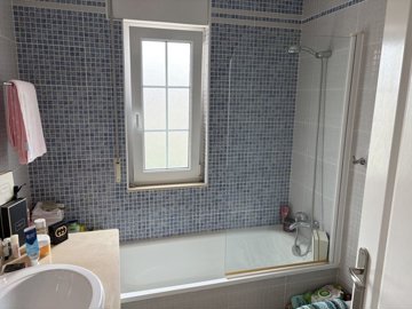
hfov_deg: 67.3
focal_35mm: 26
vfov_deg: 53.1
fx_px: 309
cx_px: 206
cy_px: 154
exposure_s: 1/143
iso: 40
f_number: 1.6
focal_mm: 5.96
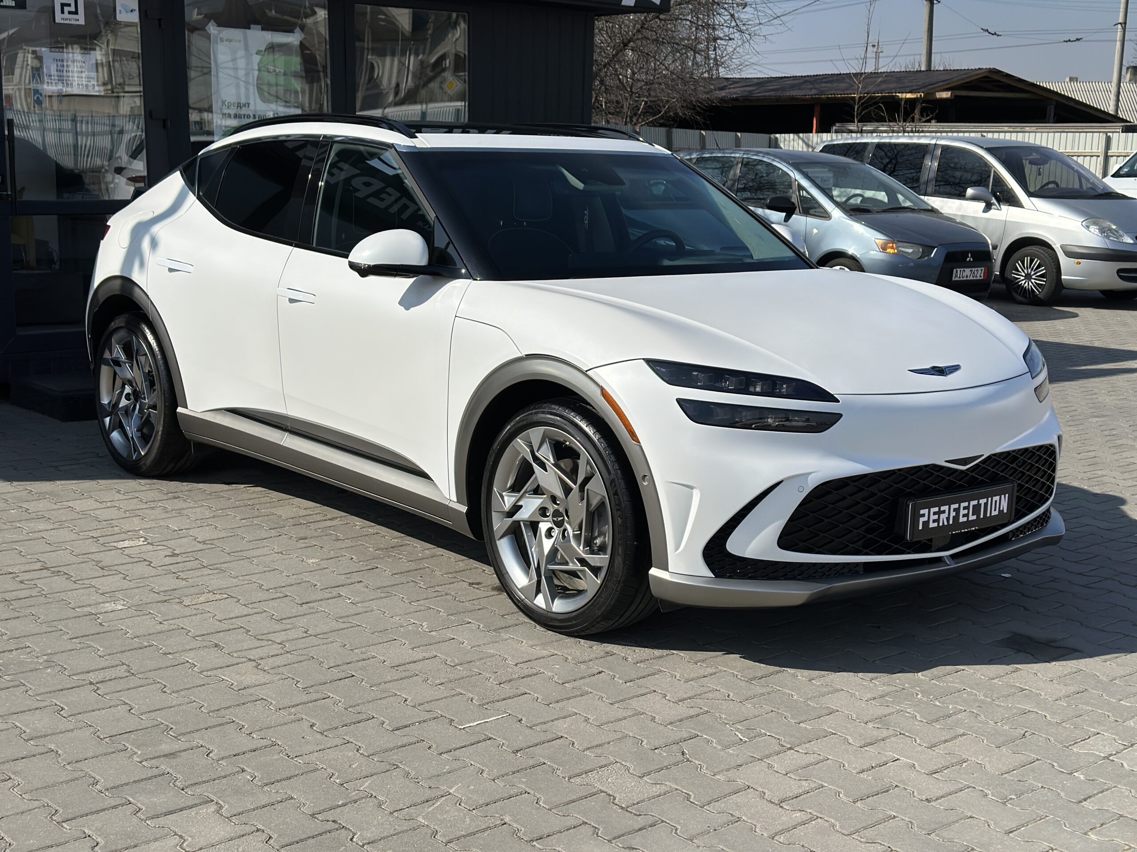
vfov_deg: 30.3
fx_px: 1577
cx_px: 568
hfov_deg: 39.7
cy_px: 426
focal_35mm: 48
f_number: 1.78
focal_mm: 6.86
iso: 100
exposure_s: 1/10870
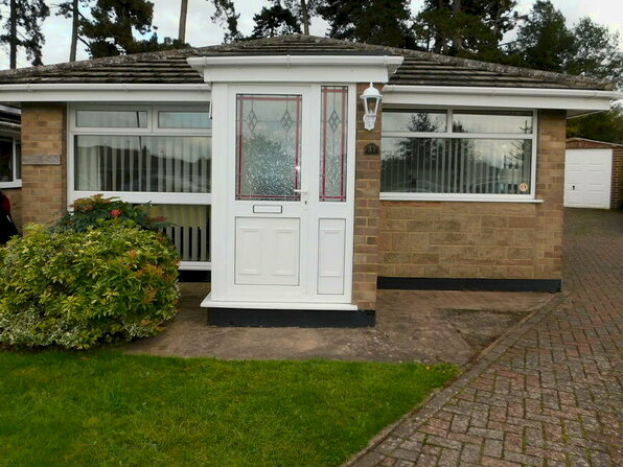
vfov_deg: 51.1
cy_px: 196
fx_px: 486
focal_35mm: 27
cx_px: 298
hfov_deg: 65.3
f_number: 3
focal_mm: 4
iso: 125
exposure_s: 1/640
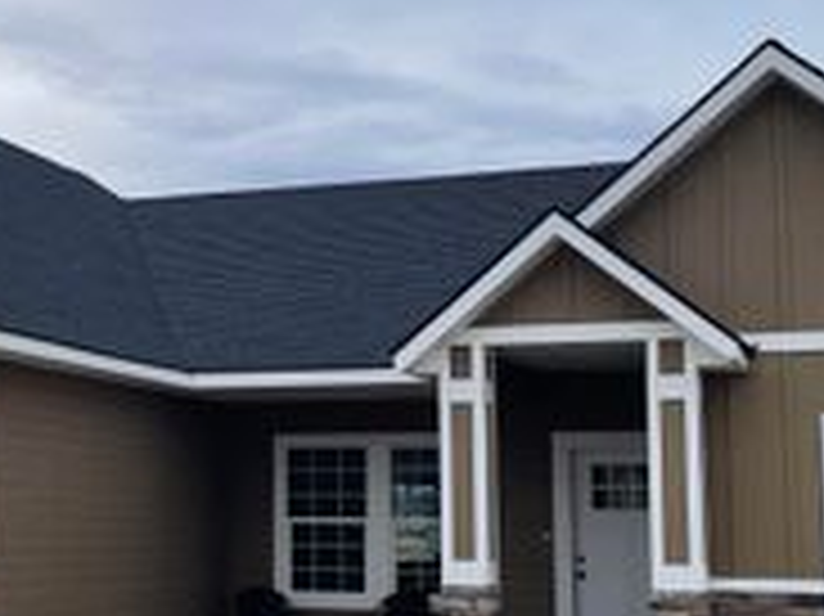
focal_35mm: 71
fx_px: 1689
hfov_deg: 27.0
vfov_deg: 20.7
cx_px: 198
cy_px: 321
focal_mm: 4.2
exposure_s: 1/1335
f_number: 1.6
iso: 32
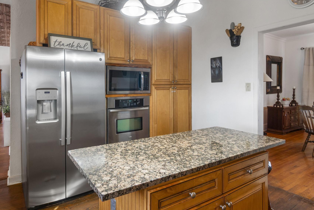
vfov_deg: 57.0
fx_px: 192
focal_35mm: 22
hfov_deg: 78.3
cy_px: 90
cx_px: 139
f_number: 8
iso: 400
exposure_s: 1/1.67
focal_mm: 10
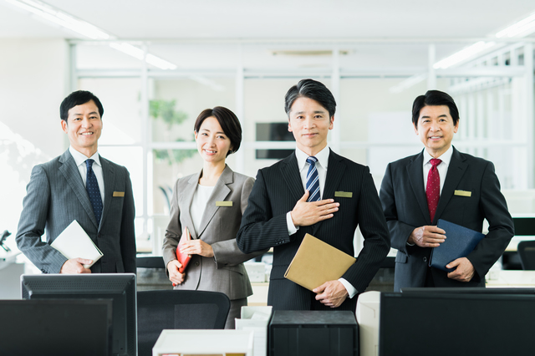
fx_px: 1262
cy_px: 178
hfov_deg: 23.9
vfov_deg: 16.1
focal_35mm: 85
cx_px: 268
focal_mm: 85
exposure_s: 1/160
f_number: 3.2
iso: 500
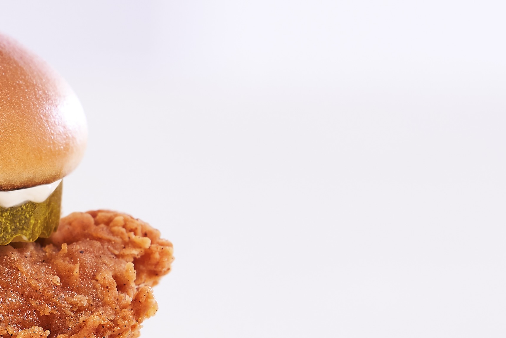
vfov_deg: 2.0
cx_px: -269
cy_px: 162
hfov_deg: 2.9
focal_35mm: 702
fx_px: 9868
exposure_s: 1/160
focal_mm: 200
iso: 100
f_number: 8
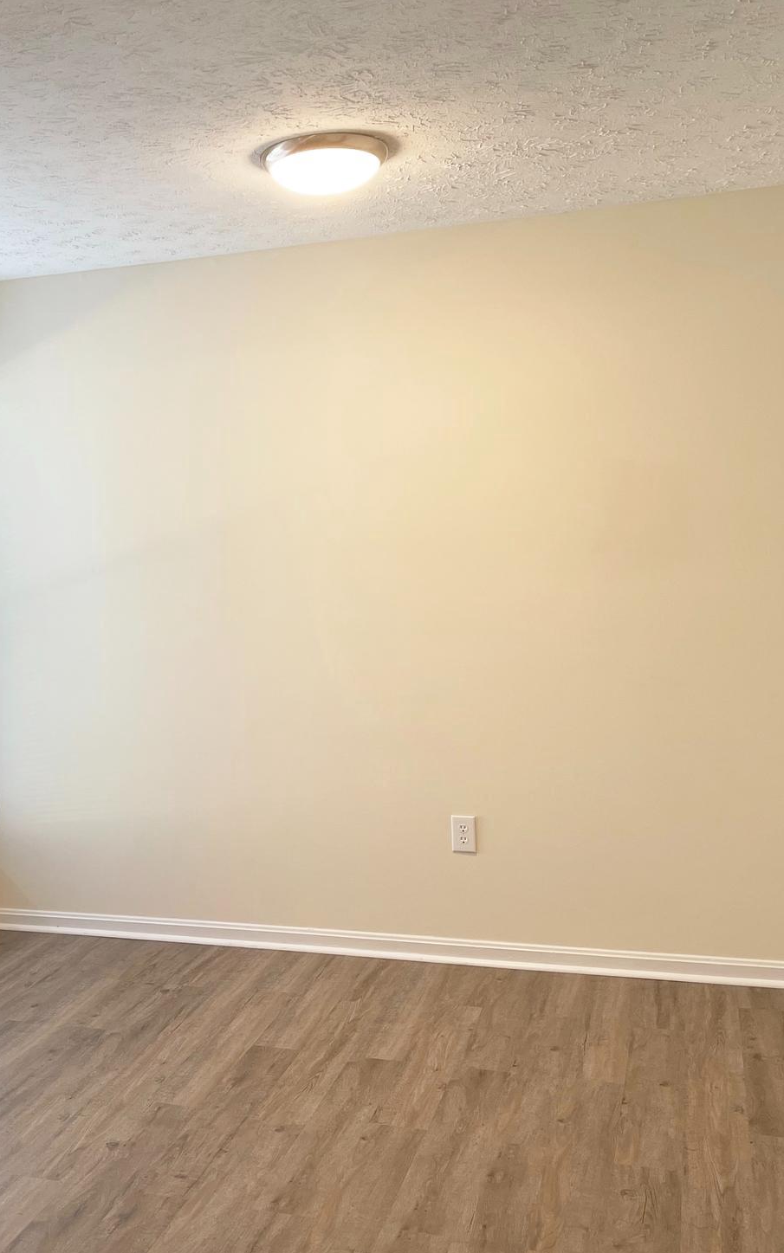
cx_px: 203
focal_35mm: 39
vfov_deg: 50.4
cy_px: 649
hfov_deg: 32.2
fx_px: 1333
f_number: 1.6
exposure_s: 1/120
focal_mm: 5.1
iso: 125
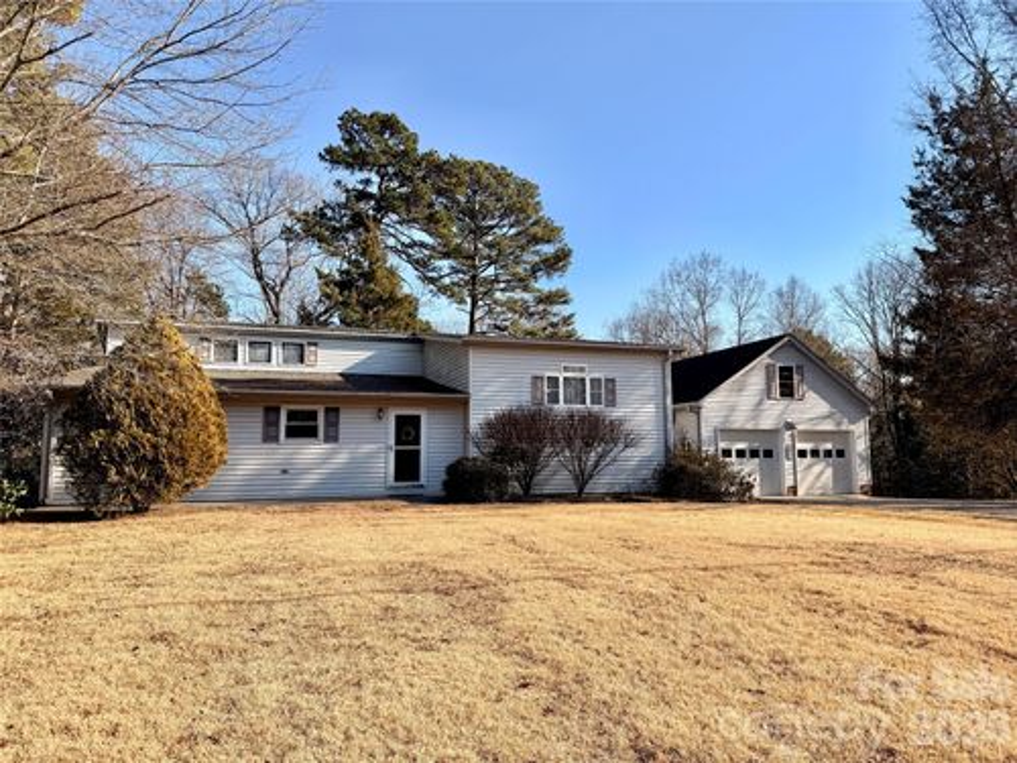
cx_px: 508
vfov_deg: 56.8
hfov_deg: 71.6
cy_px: 382
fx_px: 705
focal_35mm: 24
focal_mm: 6.76
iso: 80
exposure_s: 1/3279
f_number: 1.78
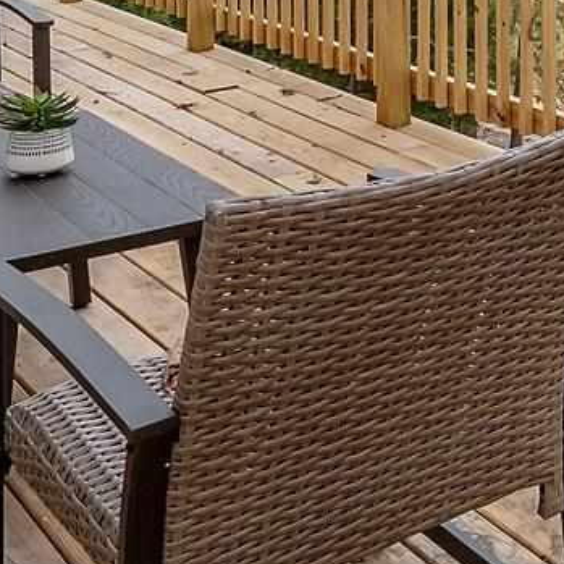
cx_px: 713
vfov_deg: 21.3
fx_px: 1346
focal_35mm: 73
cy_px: -187
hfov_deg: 21.6
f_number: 8
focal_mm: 12
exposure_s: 1/320
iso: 800
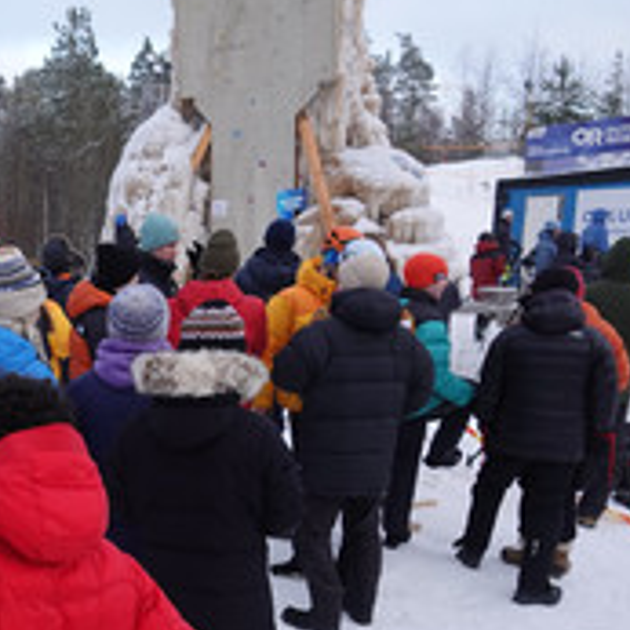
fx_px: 1091
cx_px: -102
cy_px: 517
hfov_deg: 28.5
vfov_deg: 31.3
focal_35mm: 53
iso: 100
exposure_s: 1/500
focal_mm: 8.8
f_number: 2.4
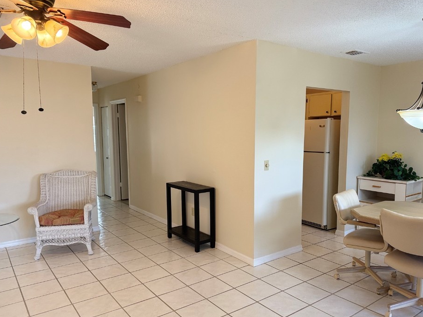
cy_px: 168
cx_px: 231
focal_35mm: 27
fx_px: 330
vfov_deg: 51.3
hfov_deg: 65.2
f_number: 1.78
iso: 200
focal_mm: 6.76
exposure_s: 1/121
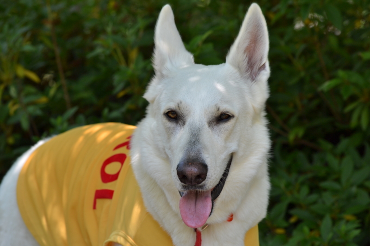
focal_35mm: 225
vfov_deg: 6.1
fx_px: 2312
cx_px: 185
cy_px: 123
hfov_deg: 9.2
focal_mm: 150
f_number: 8
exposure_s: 1/125
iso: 140
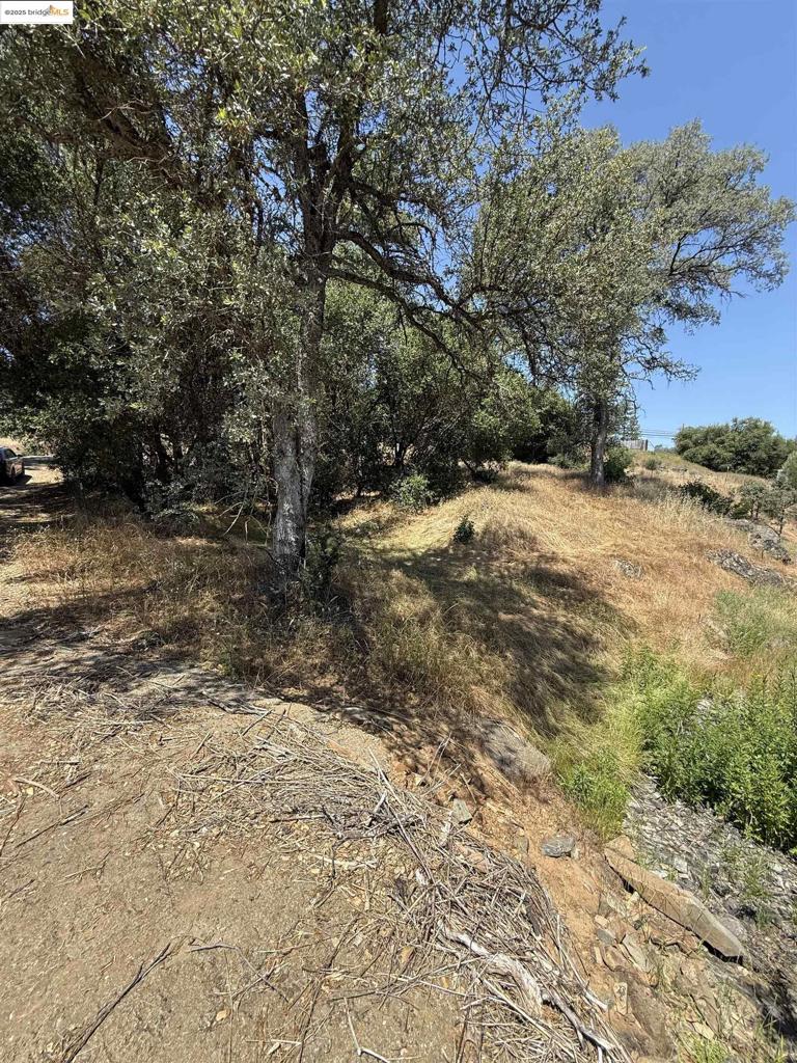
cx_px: 398
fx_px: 430
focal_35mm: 14
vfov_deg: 102.1
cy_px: 532
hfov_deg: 85.7
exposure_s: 1/672
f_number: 2.2
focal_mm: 2.22
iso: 50
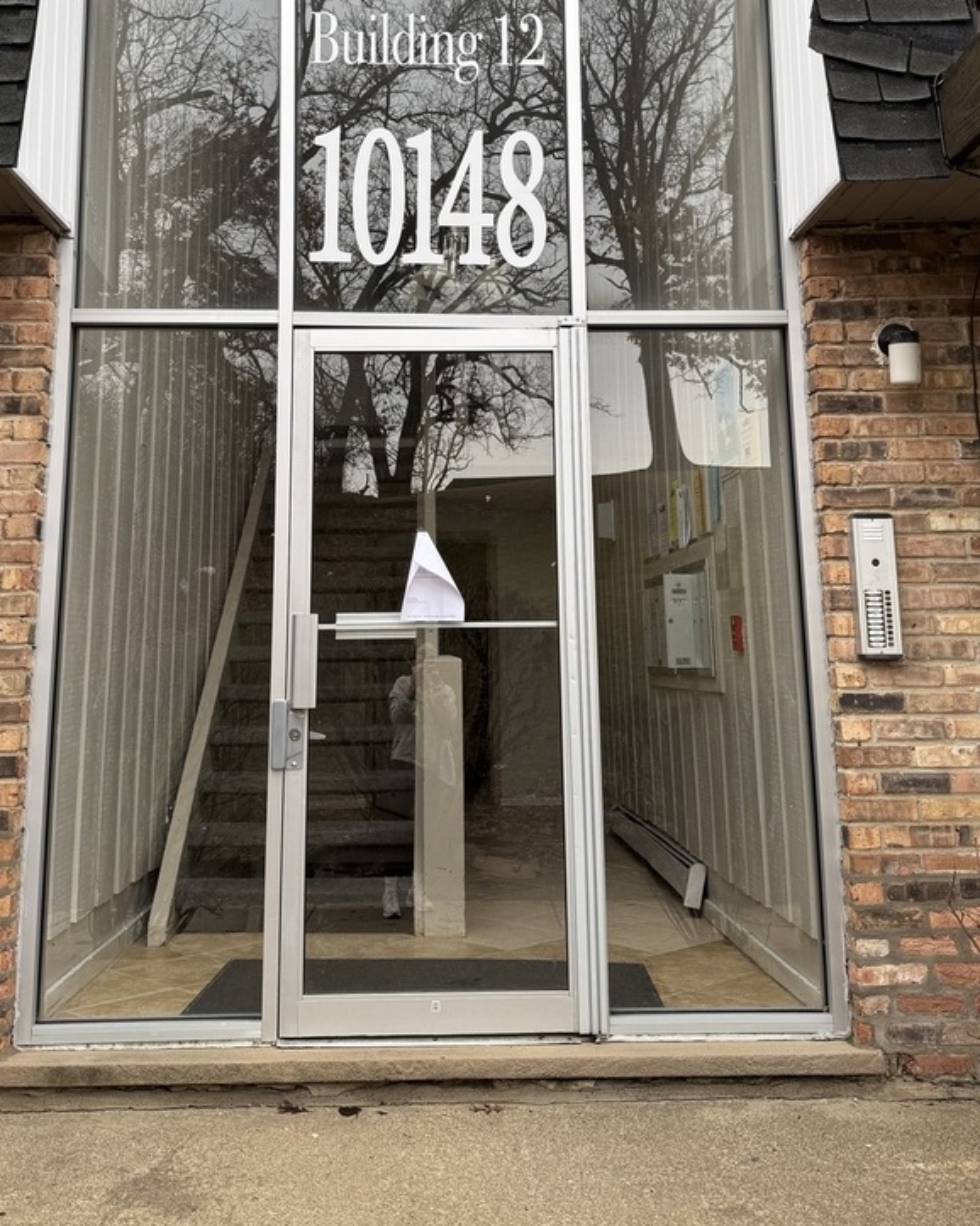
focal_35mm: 35
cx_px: 465
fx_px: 1269
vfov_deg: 50.6
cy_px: 412
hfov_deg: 42.2
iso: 80
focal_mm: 6.76
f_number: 1.78
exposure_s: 1/453
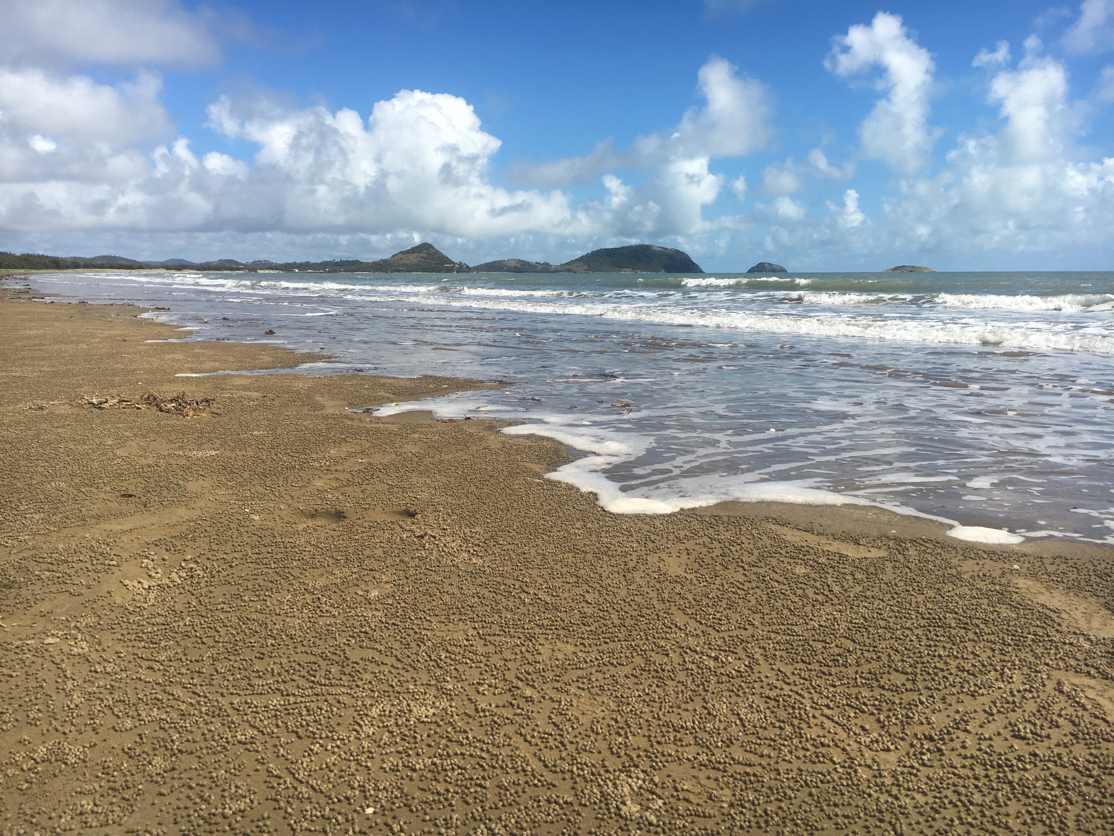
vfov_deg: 48.2
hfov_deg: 61.7
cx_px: 557
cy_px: 418
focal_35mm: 29
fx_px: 933
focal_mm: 4.15
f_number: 2.2
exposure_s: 1/2653
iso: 25
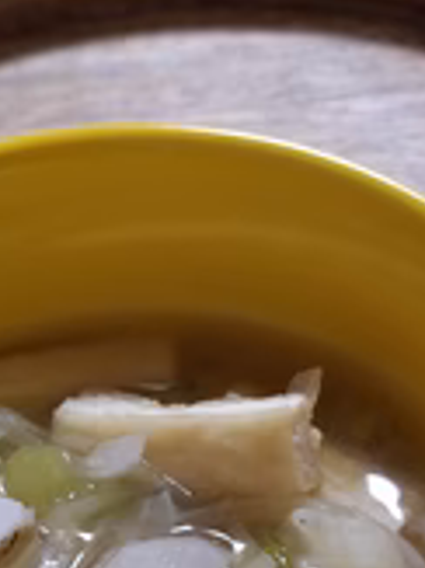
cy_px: 631
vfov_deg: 27.6
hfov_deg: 22.6
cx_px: 91
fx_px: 1049
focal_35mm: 64
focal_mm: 4.25
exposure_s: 1/25
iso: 250
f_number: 1.7
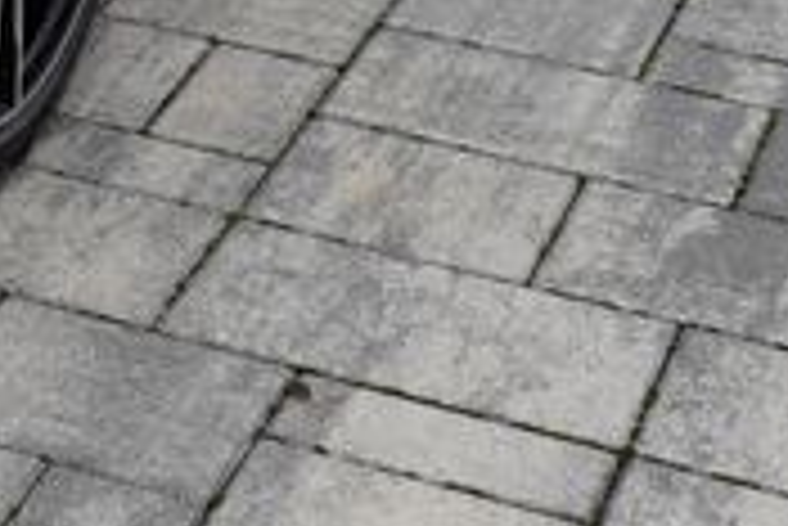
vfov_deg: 7.7
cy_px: -852
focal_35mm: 164
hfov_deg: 11.2
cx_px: -874
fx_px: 3593
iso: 100
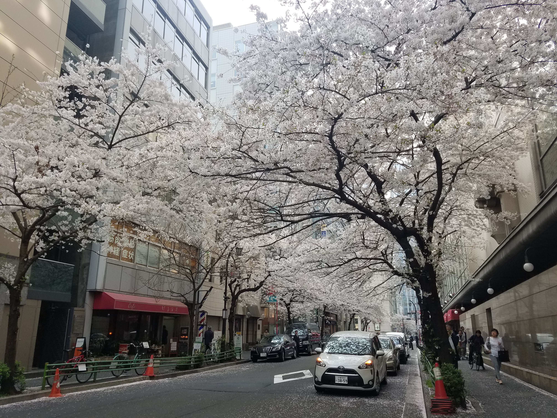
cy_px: 209
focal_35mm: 26
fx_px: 418
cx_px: 278
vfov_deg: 53.1
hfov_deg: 67.3
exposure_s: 1/696
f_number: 1.7
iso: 50
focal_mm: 4.2
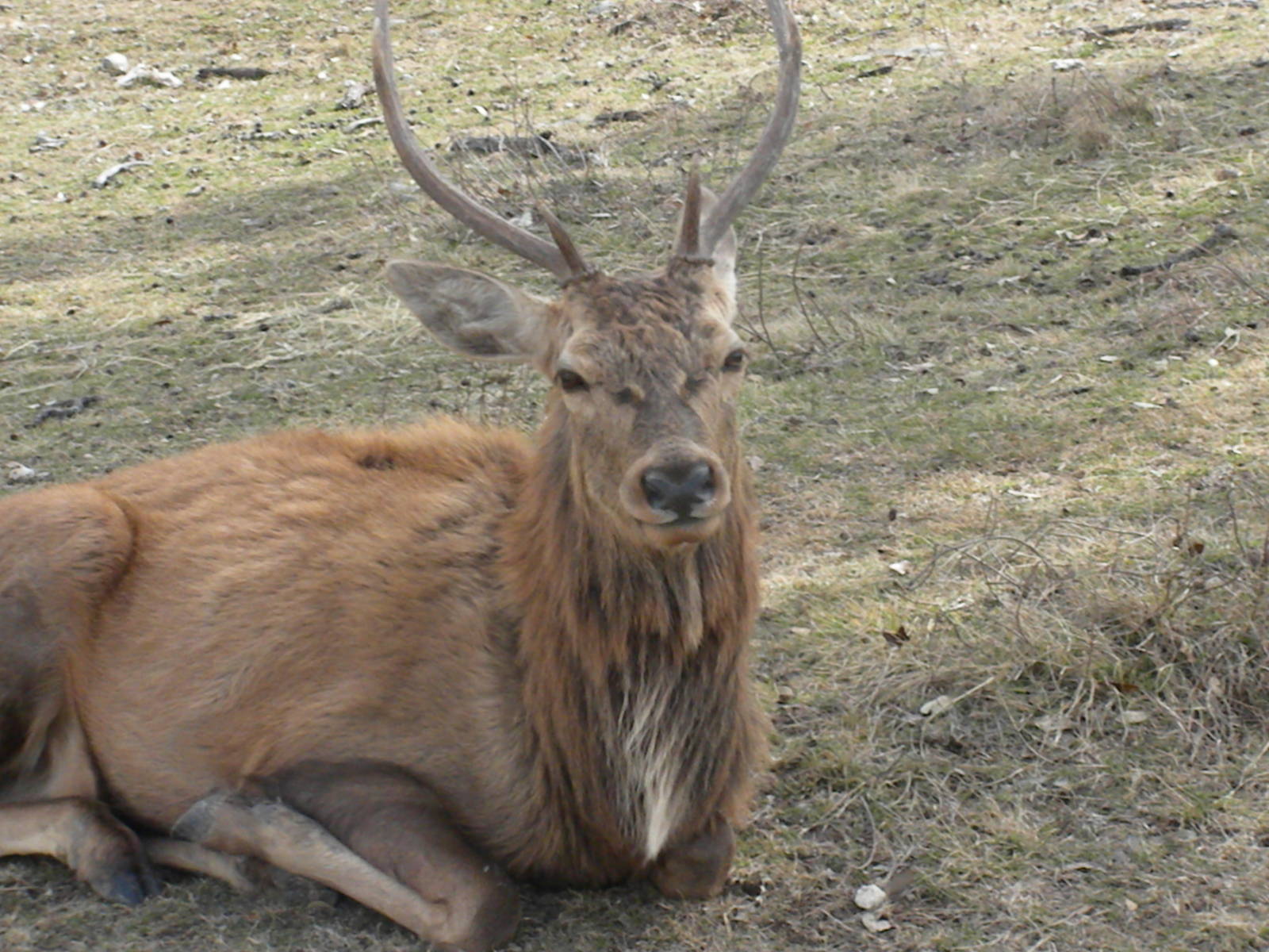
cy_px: 476
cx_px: 634
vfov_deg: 12.5
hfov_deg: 16.6
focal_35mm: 119
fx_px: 4362
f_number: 14
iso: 640
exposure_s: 1/162
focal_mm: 21
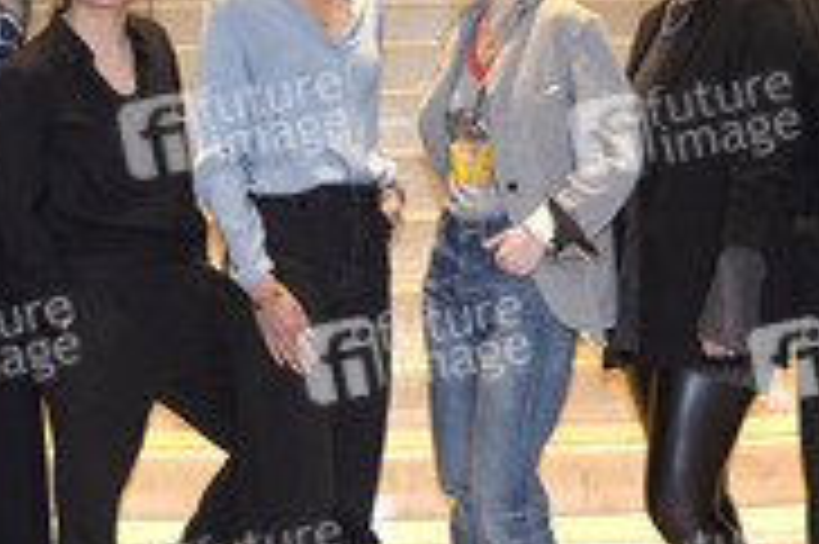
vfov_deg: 14.5
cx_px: 295
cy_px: 238
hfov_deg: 21.6
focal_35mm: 94
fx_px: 2137
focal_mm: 38
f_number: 4.5
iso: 2500
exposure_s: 1/200
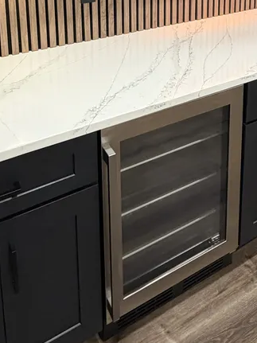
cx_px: 158
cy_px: -29
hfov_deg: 36.6
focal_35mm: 39
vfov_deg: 39.6
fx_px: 386
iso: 400
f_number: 2.2
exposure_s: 1/60
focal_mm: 2.22
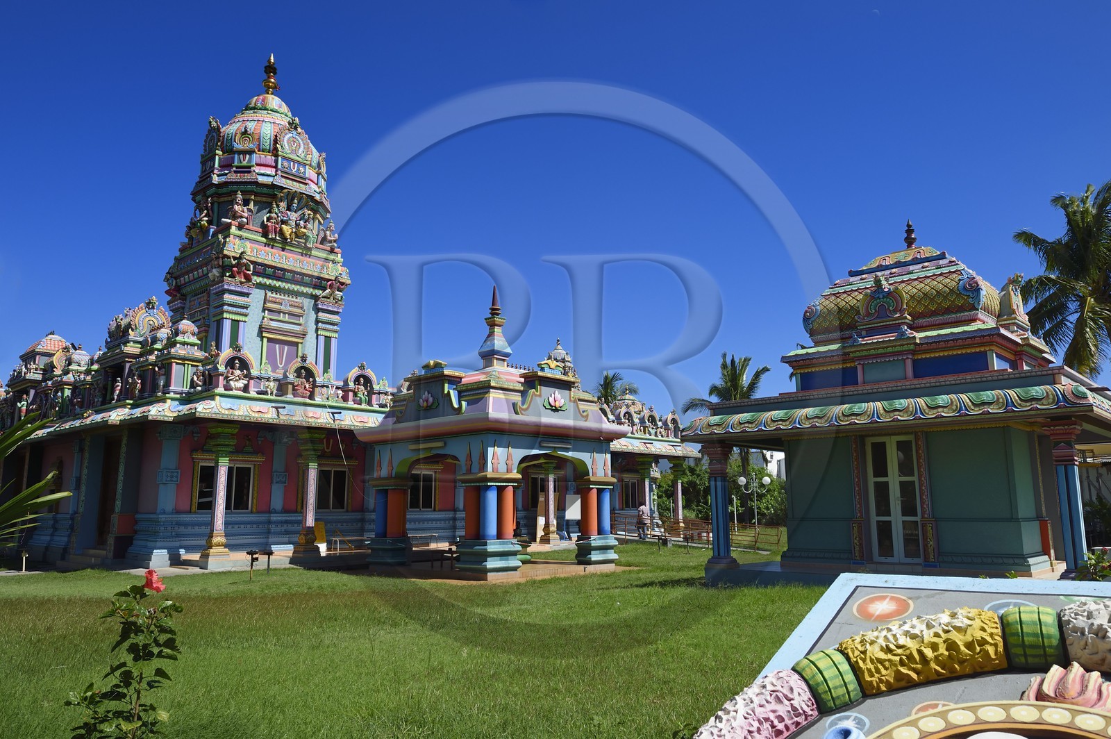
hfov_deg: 69.4
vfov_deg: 49.5
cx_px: 556
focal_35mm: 26
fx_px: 802
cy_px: 370
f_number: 11
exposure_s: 1/250
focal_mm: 26
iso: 200
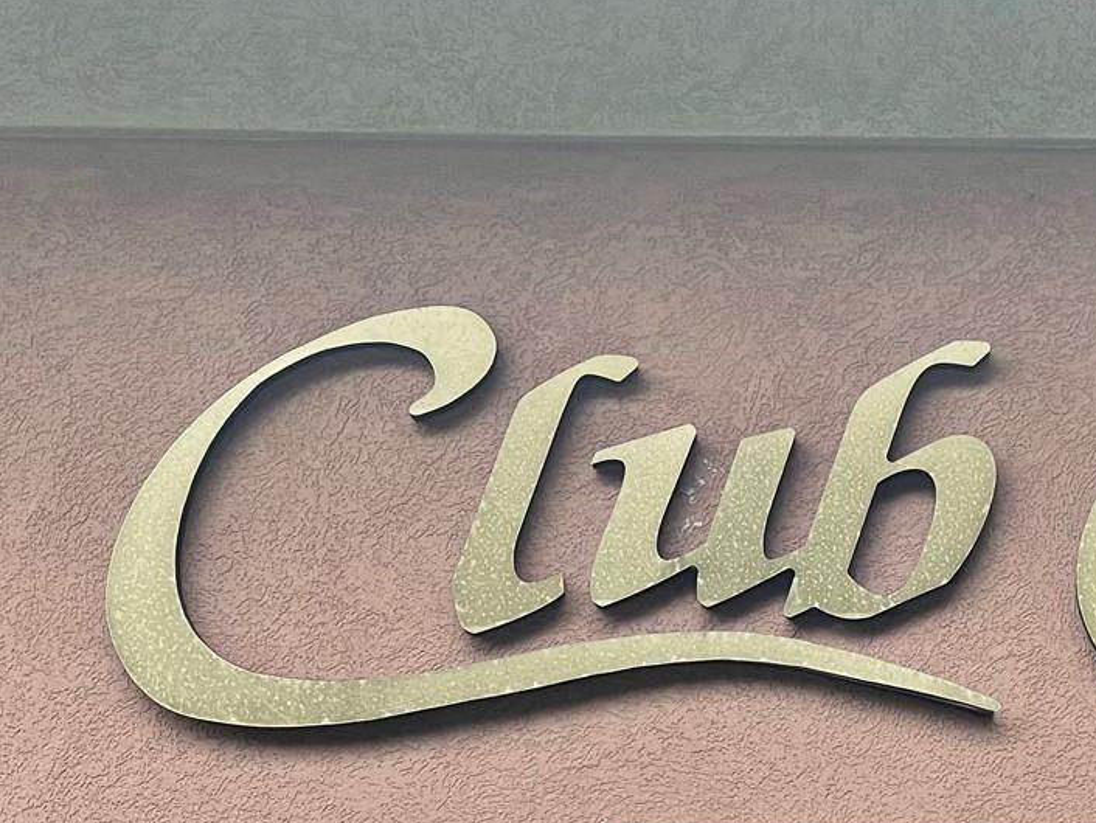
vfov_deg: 10.2
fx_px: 4593
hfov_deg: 13.4
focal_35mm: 145
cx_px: 1143
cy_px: 724
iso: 20
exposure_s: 1/192
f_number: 2.2
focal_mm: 7.5
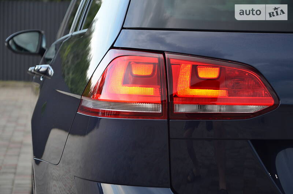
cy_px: 97
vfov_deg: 13.0
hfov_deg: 19.5
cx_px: 146
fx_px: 853
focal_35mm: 105
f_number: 5.3
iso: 400
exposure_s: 1/60
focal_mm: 70
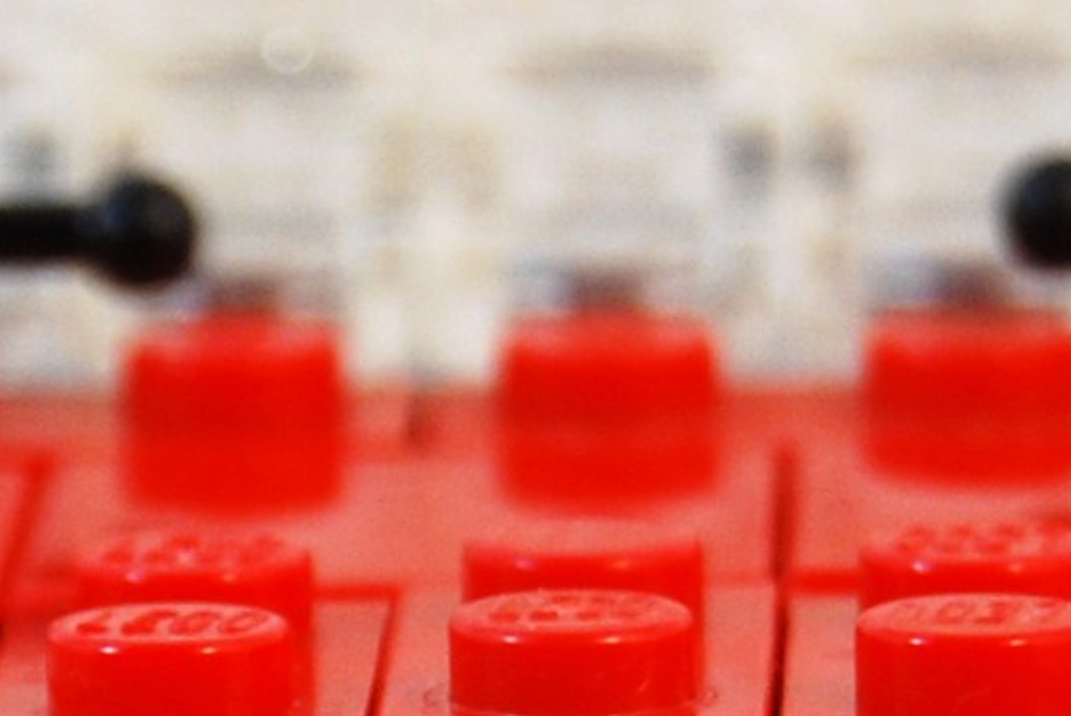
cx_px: 557
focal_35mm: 592
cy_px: 825
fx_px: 17613
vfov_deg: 2.3
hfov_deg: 3.5
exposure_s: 1/80
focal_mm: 55
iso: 200
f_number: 5.6
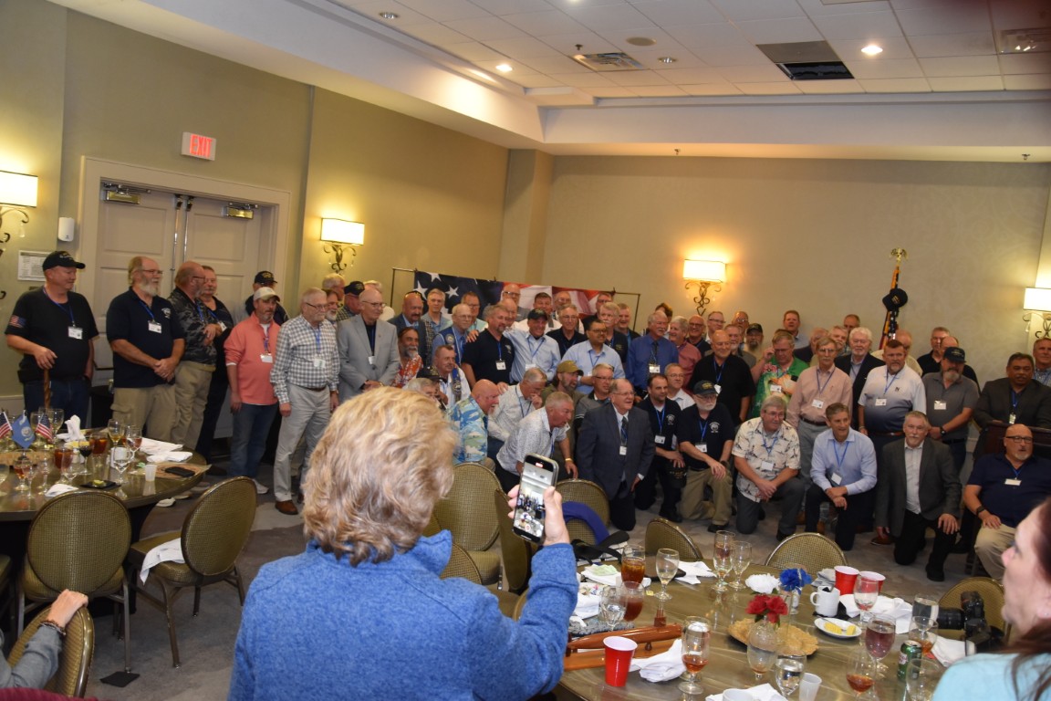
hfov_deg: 59.5
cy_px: 350
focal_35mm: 32
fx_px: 920
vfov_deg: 41.7
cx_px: 526
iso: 1250
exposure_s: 1/60
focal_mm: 21
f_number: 3.8
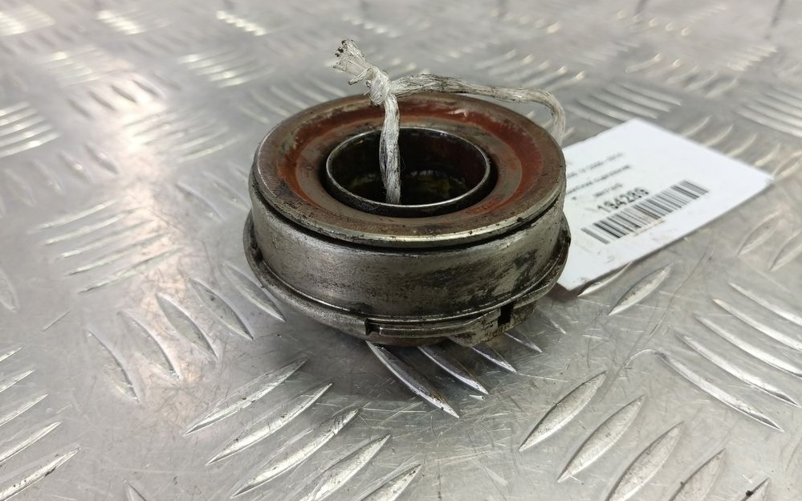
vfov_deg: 49.2
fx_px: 546
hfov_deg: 72.6
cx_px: 398
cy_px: 222
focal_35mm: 25
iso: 172
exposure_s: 1/50
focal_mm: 4.11
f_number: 1.6
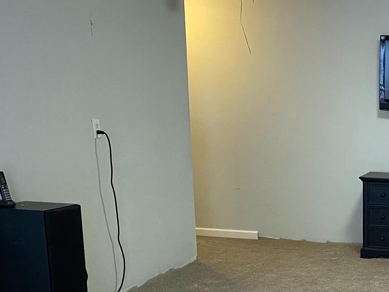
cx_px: 428
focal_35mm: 60
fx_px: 675
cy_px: 280
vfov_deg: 23.6
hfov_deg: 29.1
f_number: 1.8
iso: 320
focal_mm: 4.25
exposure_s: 1/60
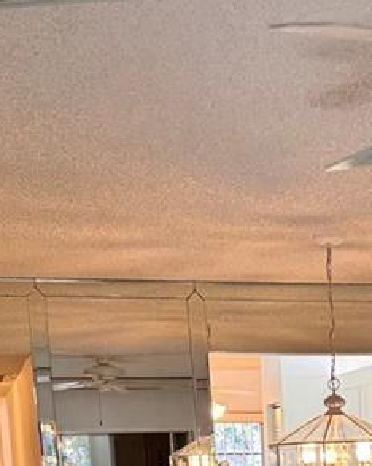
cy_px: 722
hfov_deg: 15.6
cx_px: 401
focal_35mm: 96
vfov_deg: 17.7
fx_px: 1323
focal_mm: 6.76
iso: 80
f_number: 1.78
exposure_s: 1/121
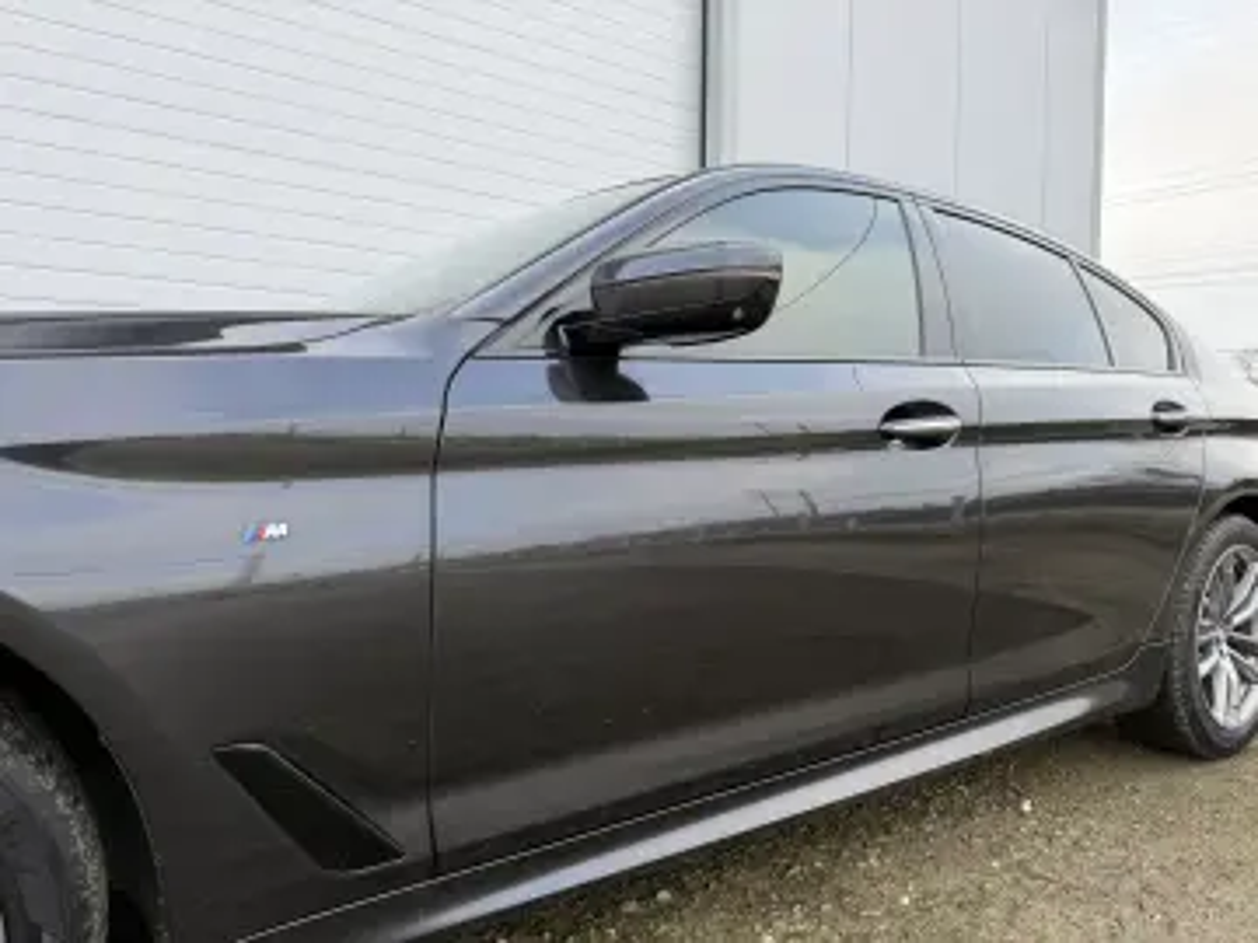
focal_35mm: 24
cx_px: 629
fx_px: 872
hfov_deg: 71.6
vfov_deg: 56.8
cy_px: 472
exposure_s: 1/654
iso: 80
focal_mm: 6.76
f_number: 1.78
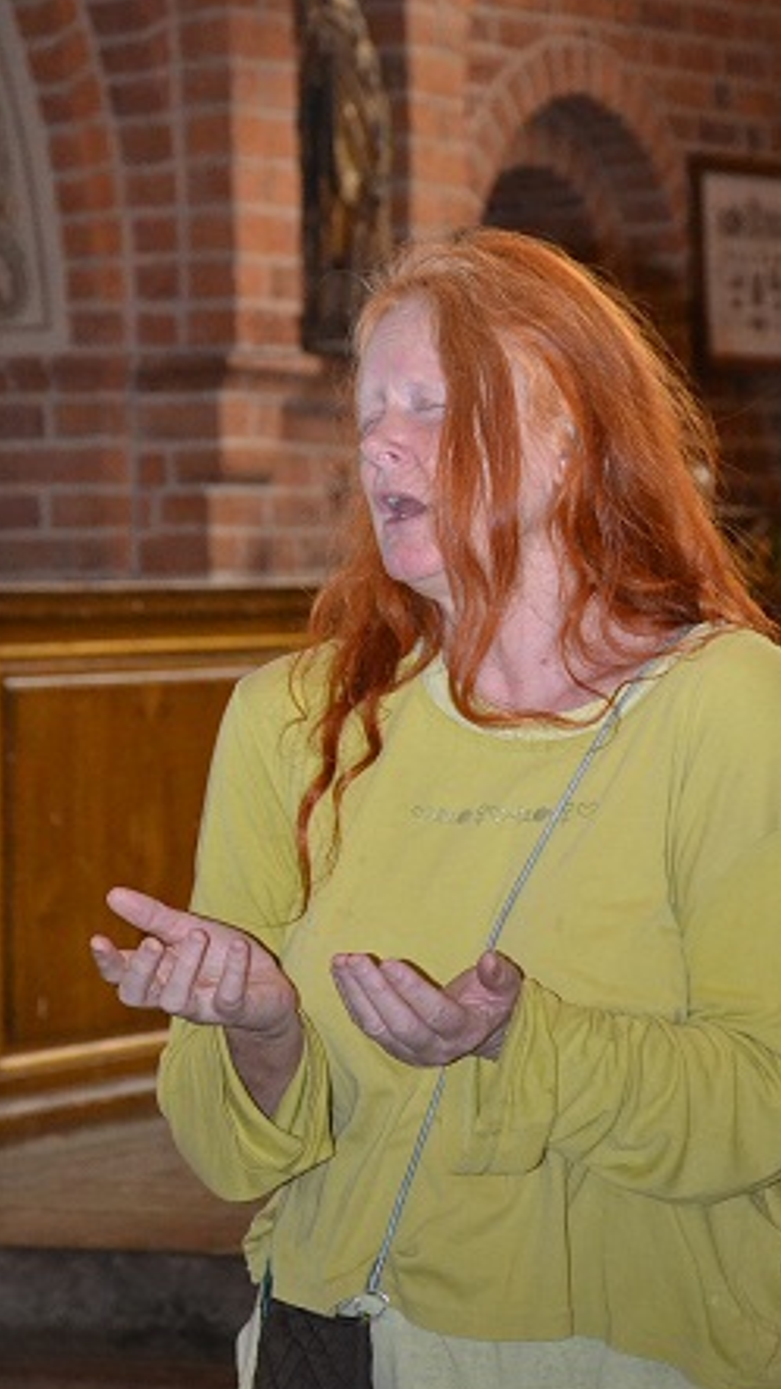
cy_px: 577
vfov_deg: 15.0
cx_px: 452
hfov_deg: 8.5
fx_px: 5268
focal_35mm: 143
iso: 3200
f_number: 5.3
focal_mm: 70
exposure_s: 1/60
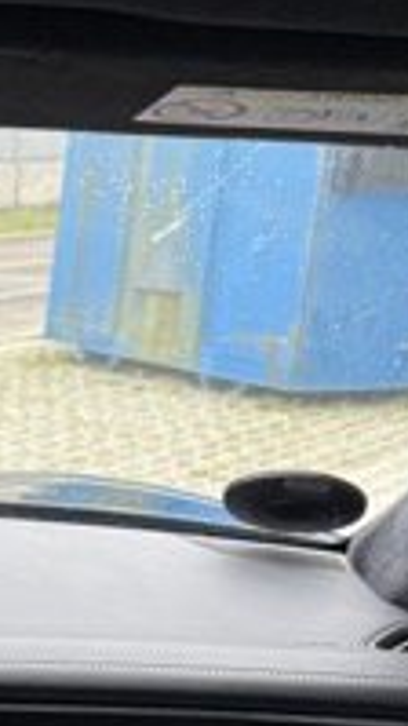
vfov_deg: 19.6
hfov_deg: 9.9
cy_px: 777
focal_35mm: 105
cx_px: -616
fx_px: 2019
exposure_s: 1/118
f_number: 1.78
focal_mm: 6.76
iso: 200
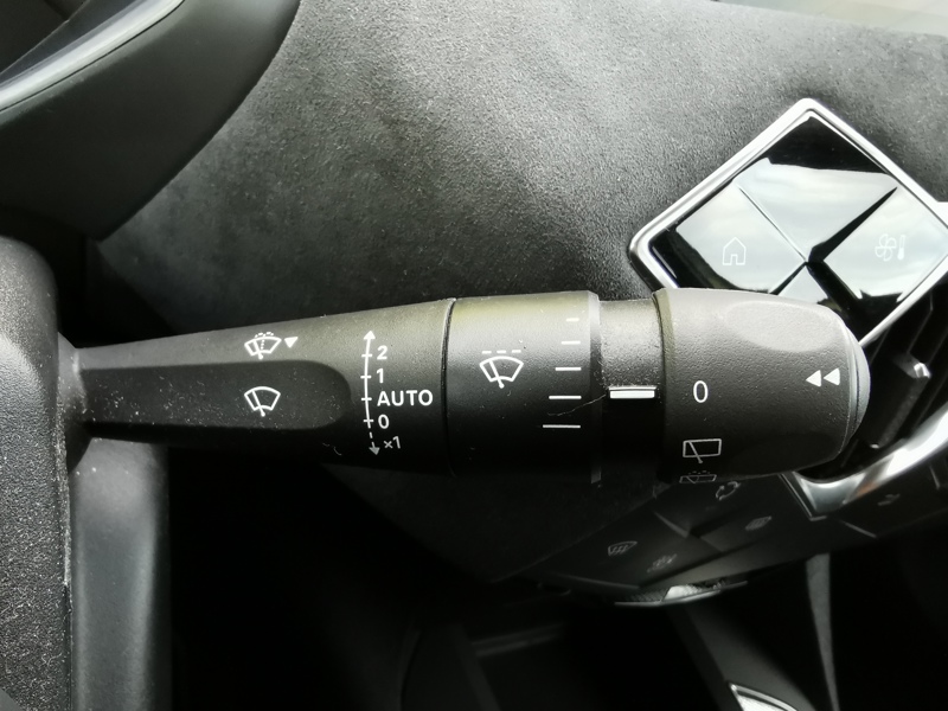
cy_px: 356
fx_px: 712
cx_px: 474
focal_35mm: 26
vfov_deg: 53.1
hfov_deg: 67.3
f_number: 2.2
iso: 320
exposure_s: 1/25
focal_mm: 2.26
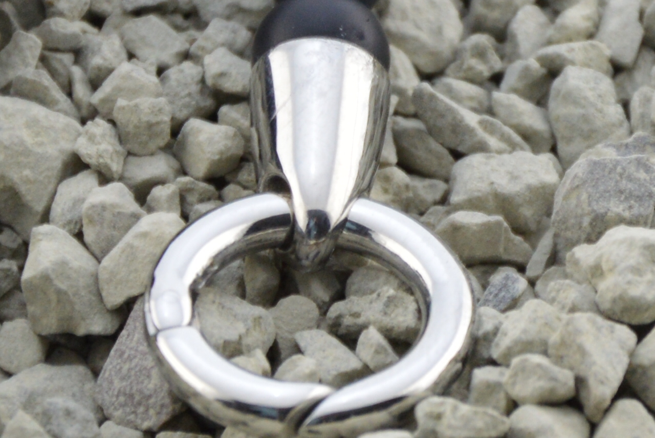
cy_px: 219
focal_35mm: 158
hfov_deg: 13.0
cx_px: 328
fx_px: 2868
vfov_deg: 8.7
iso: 400
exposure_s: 1/100
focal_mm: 105
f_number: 5.6
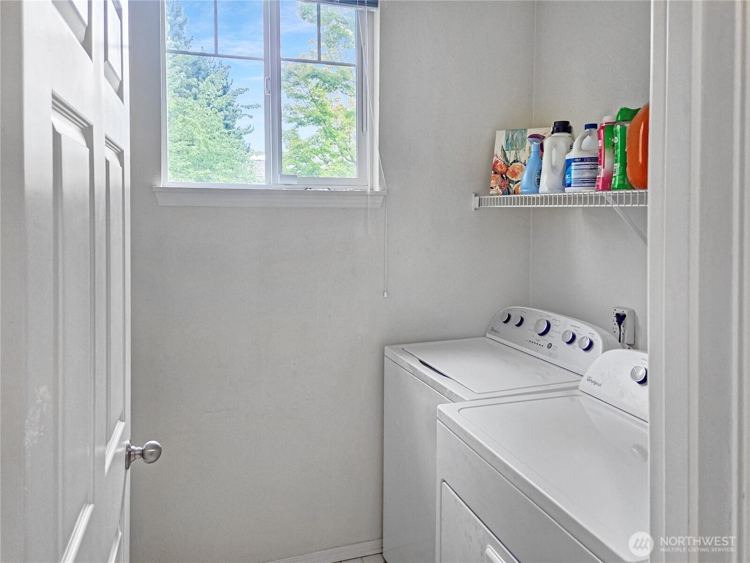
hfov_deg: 73.9
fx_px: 498
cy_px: 282
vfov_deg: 58.9
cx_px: 375
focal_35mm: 23
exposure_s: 1/120
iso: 32
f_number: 1.8
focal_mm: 5.4
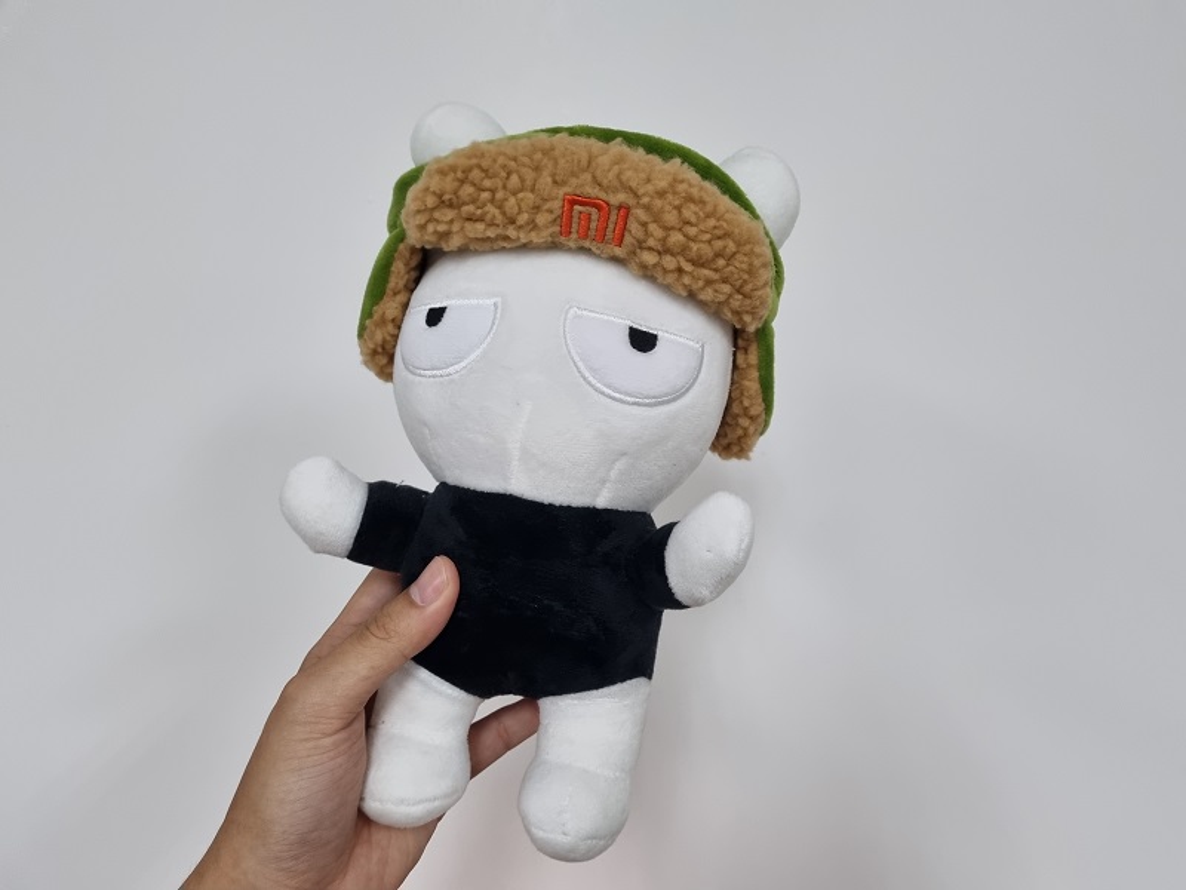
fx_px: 891
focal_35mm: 26
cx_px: 593
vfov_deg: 53.1
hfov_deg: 67.3
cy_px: 445
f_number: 1.8
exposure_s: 1/100
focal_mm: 5.4
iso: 320
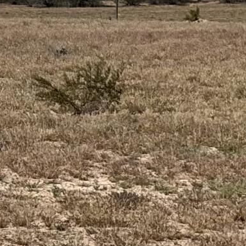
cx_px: 783
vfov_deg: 4.8
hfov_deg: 4.6
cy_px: -51
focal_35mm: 360
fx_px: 2894
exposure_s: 1/5814
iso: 32
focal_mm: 5.96
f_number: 1.6
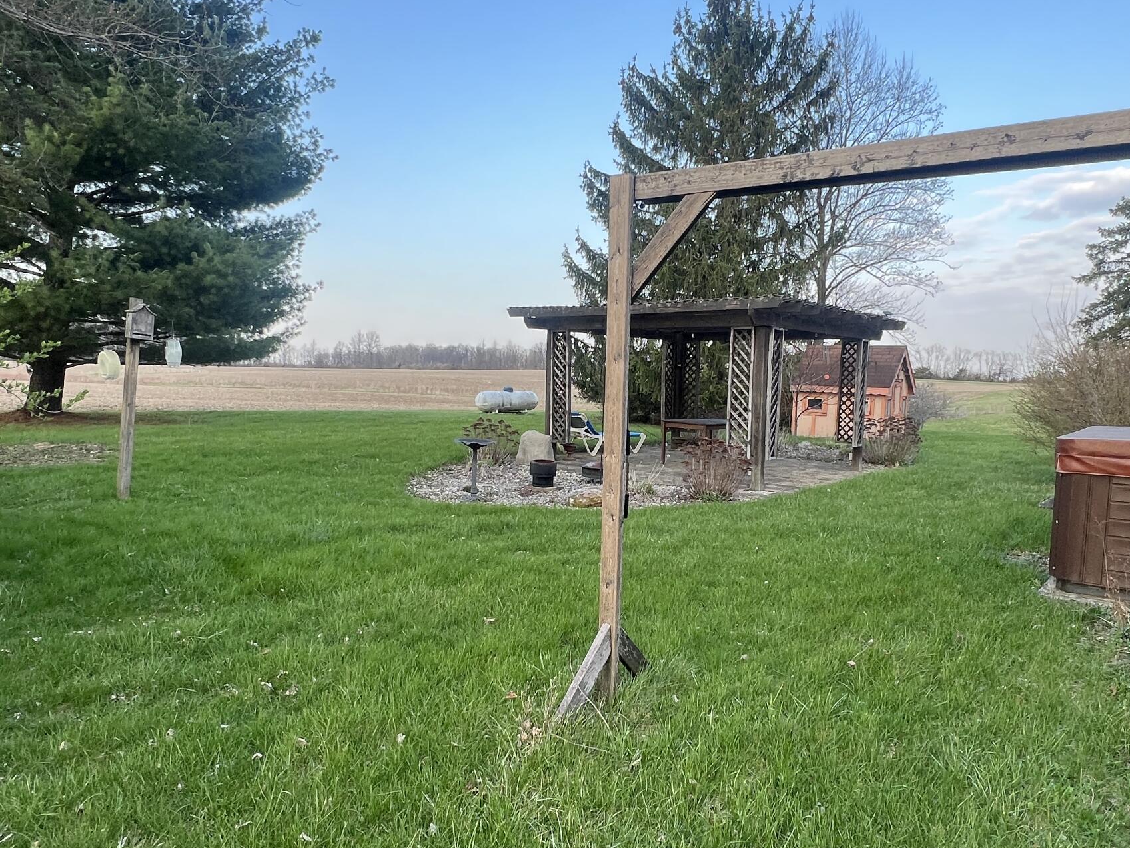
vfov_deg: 58.7
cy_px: 471
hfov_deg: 73.7
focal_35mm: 23
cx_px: 626
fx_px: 751
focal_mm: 1.57
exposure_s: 1/161
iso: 32
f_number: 1.8
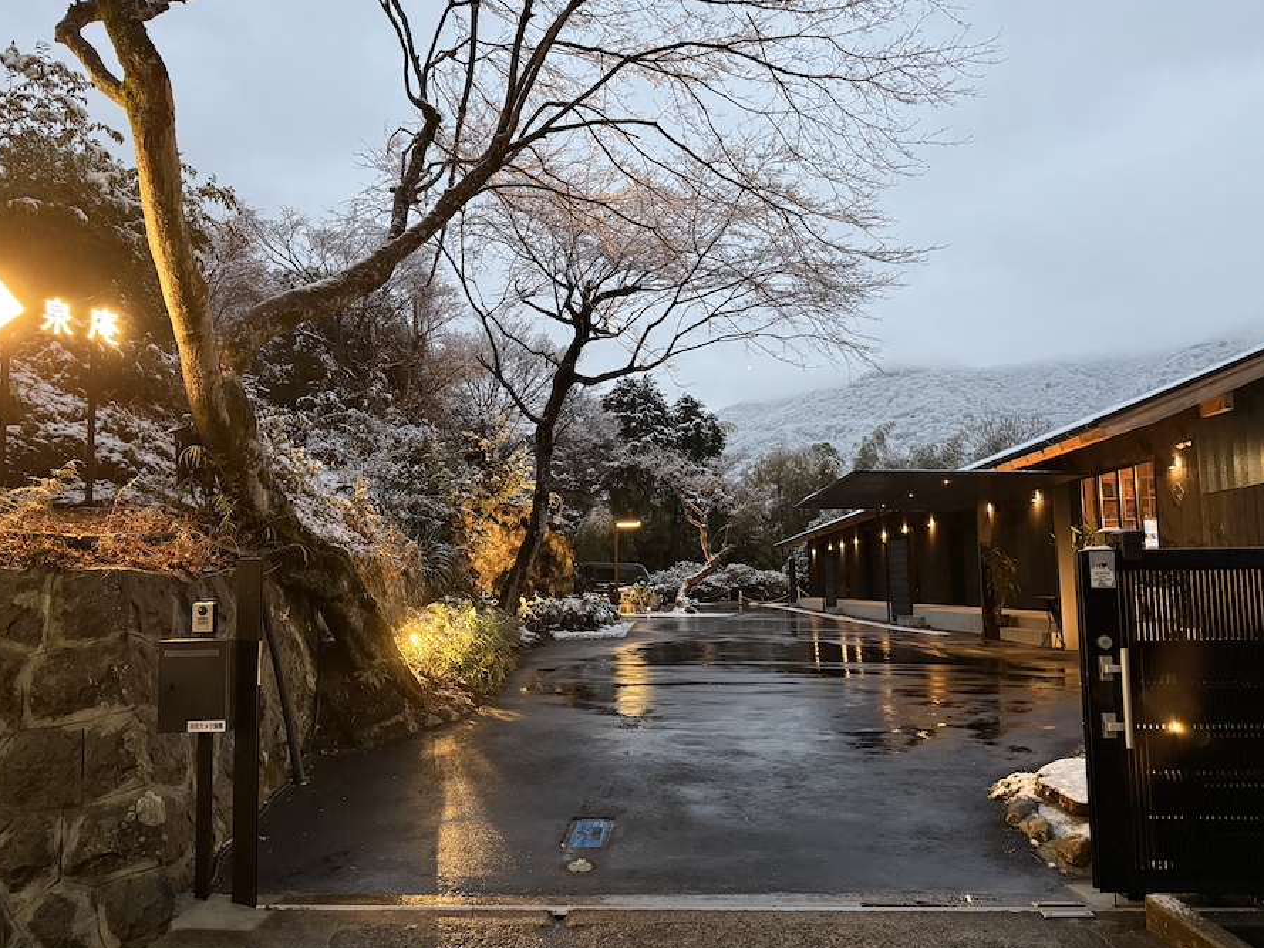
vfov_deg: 51.3
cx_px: 583
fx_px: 986
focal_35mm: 27
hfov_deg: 65.2
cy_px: 499
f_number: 1.78
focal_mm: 6.76
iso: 640
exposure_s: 1/33
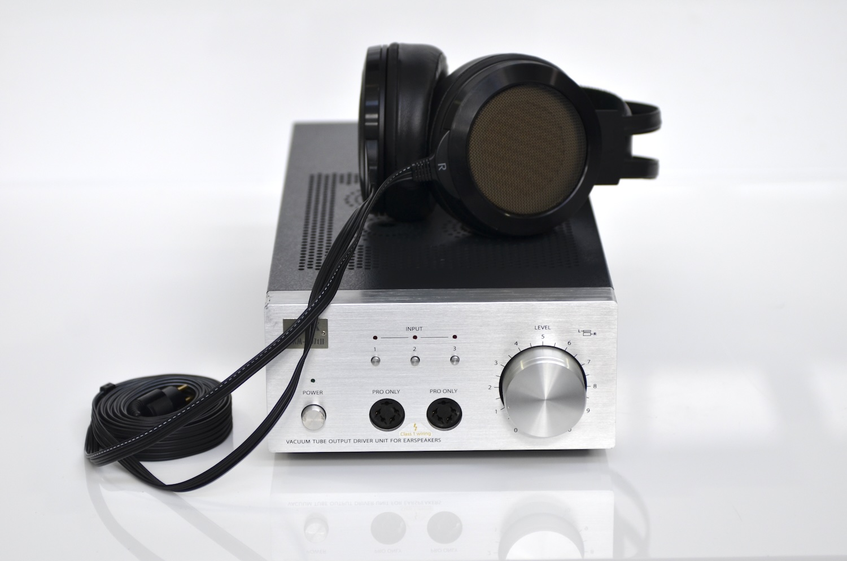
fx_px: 2466
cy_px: 280
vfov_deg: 13.0
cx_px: 424
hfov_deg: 19.5
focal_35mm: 105
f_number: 4
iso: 400
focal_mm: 70
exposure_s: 1/250
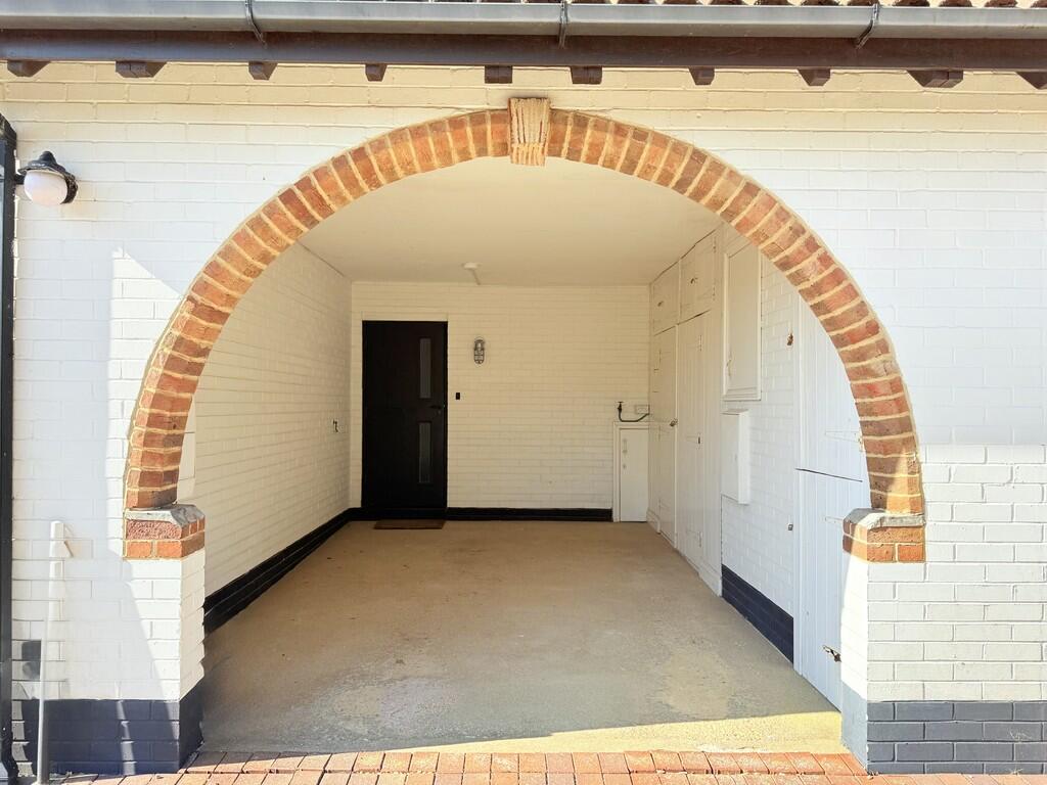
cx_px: 524
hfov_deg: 71.6
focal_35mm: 24
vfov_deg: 56.8
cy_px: 392
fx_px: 726
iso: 80
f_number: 1.78
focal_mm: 6.76
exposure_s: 1/1585
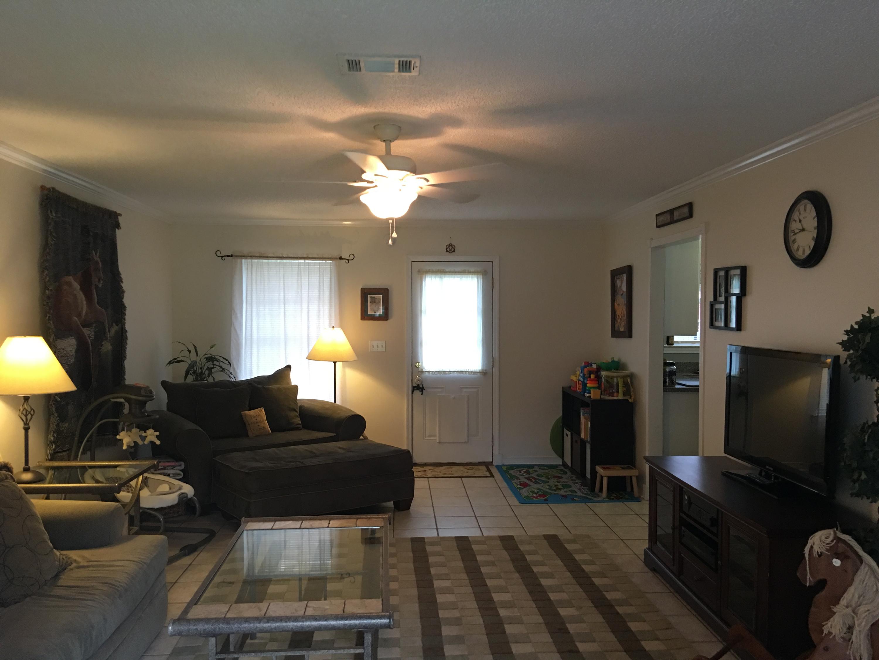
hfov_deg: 61.7
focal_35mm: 29
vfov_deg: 48.2
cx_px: 440
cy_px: 330
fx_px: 736
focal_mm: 4.15
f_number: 2.2
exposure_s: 1/15
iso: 64
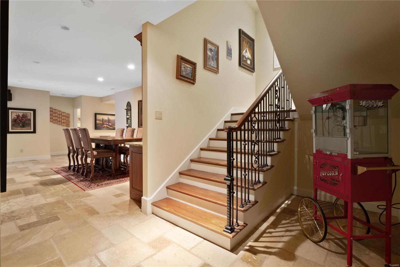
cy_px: 134
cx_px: 200
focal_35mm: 16
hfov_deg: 96.7
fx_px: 178
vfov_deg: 73.7
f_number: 7.1
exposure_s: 1.3
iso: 400
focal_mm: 8
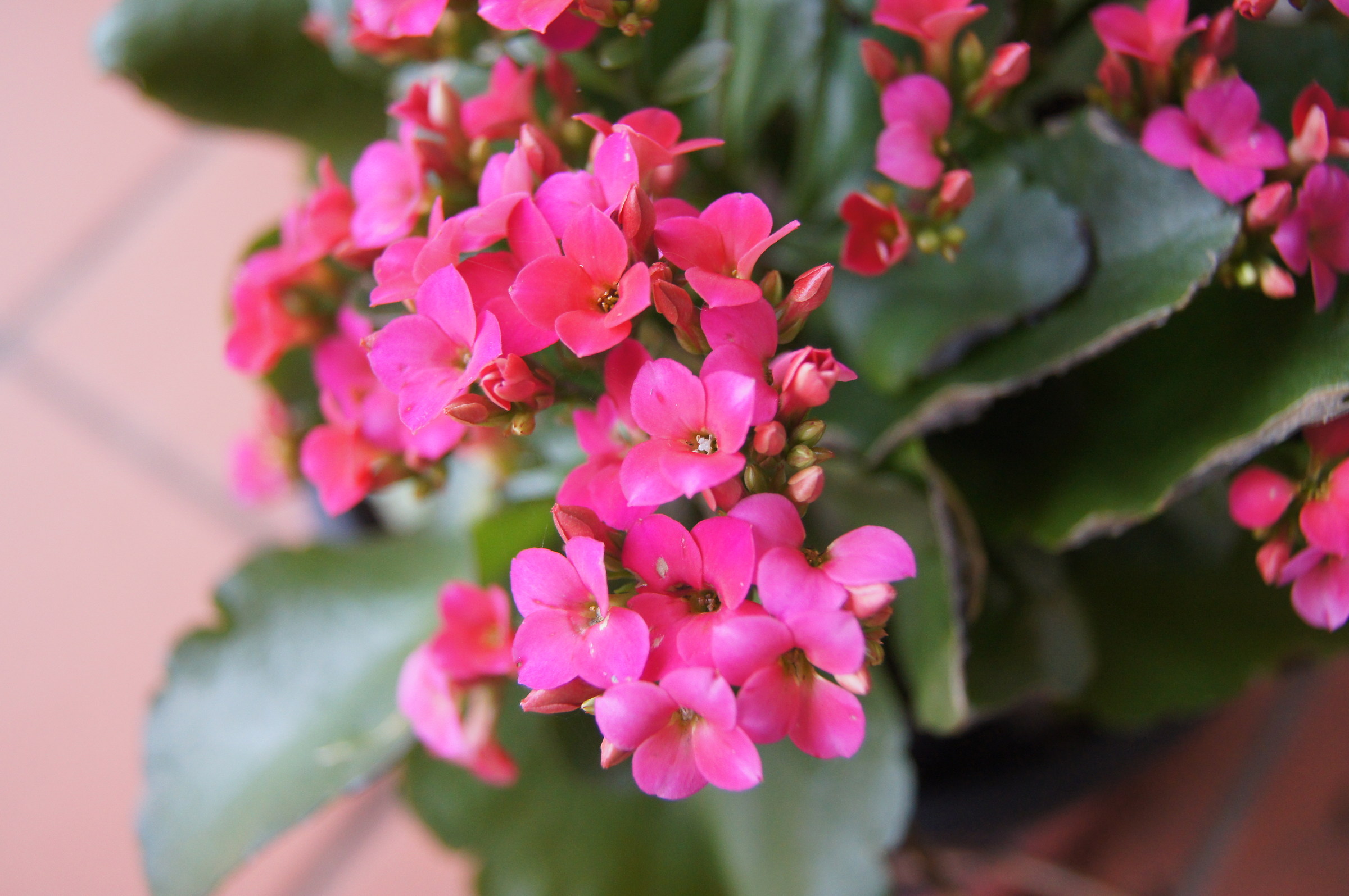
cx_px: 674
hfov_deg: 46.4
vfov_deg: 31.8
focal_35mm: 42
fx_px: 1572
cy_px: 448
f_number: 4.5
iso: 1000
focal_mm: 28
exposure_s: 1/160
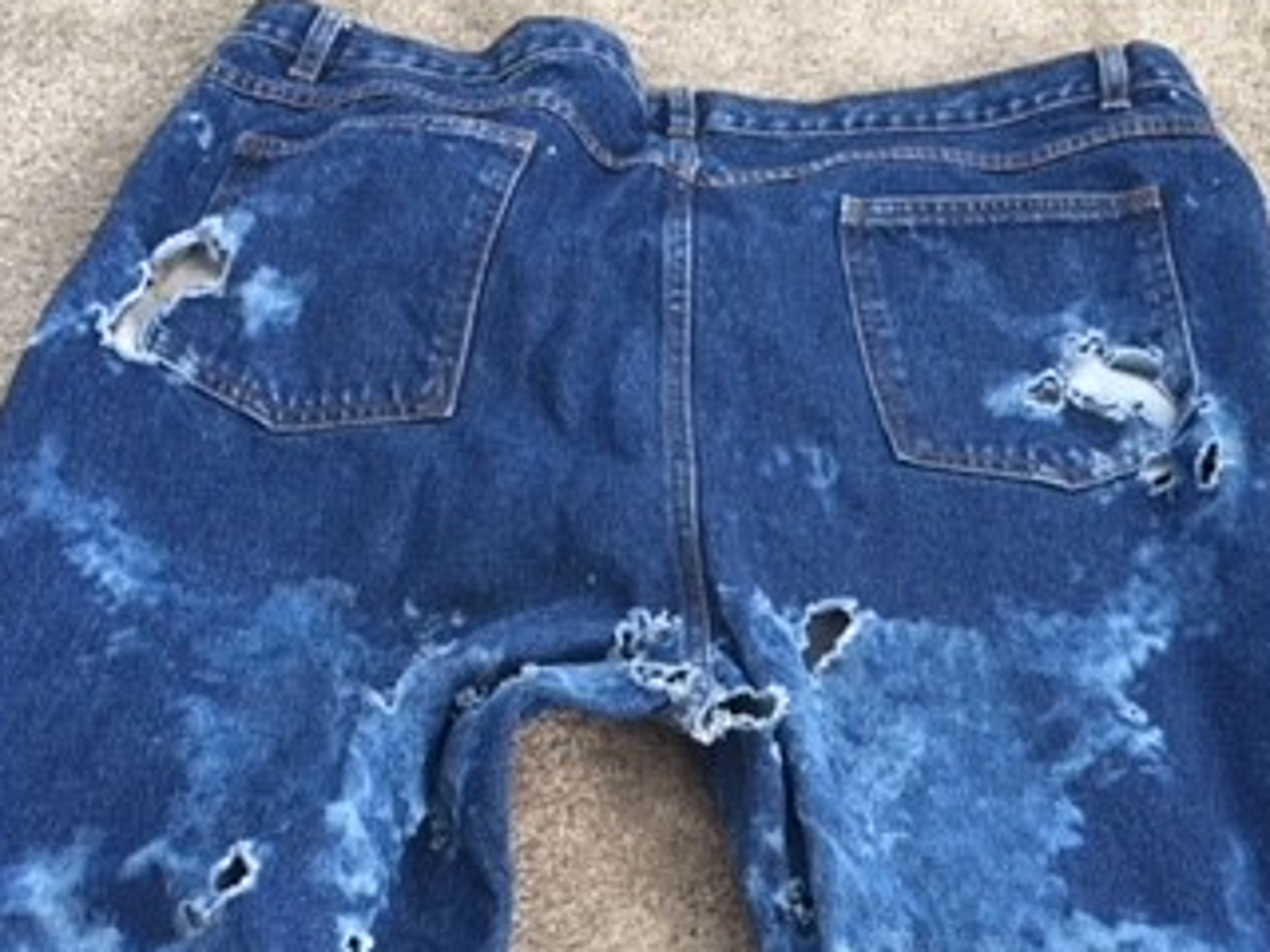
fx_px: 2128
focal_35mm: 58
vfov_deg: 24.8
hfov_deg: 33.2
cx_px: 726
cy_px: 770
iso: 80
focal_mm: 4.15
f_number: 2.2
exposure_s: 1/30
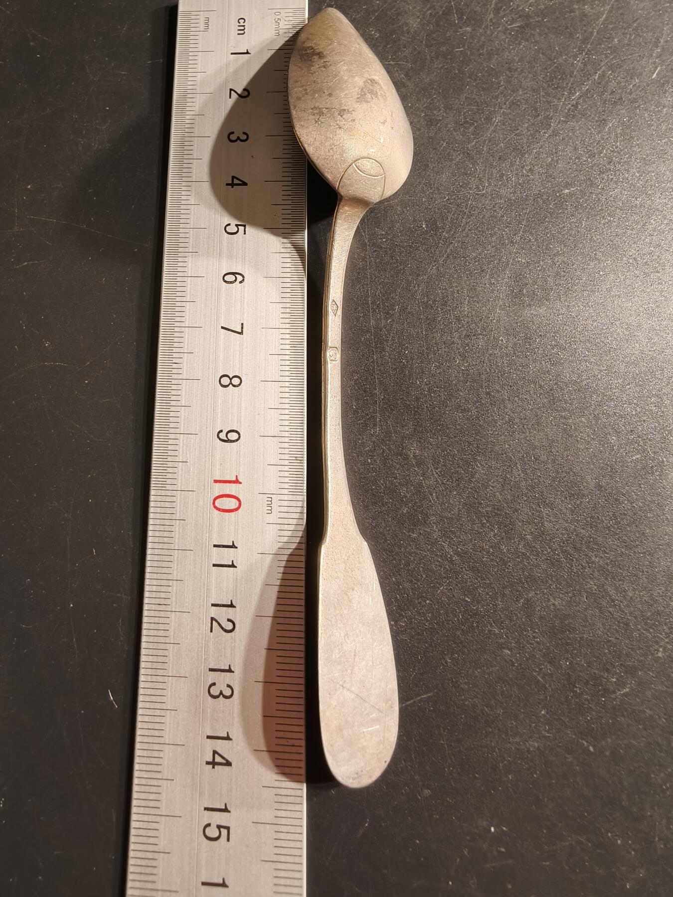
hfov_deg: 58.9
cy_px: 448
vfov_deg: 73.9
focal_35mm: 23
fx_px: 596
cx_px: 336
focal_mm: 2.32
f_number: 2
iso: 160
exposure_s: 1/50
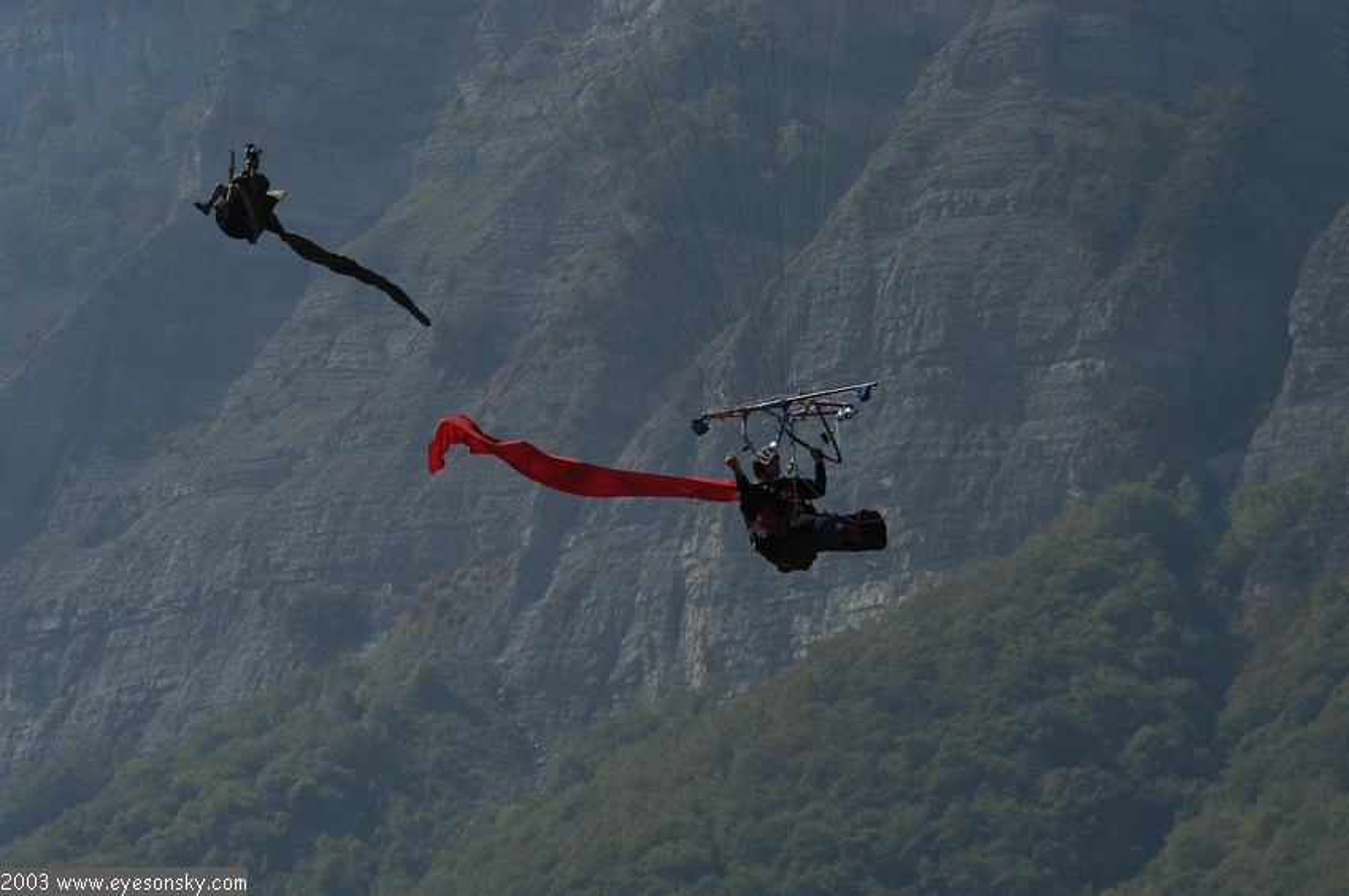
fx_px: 9265
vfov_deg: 5.5
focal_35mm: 248
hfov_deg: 8.3
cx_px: 674
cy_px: 448
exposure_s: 1/800
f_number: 7.1
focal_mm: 165
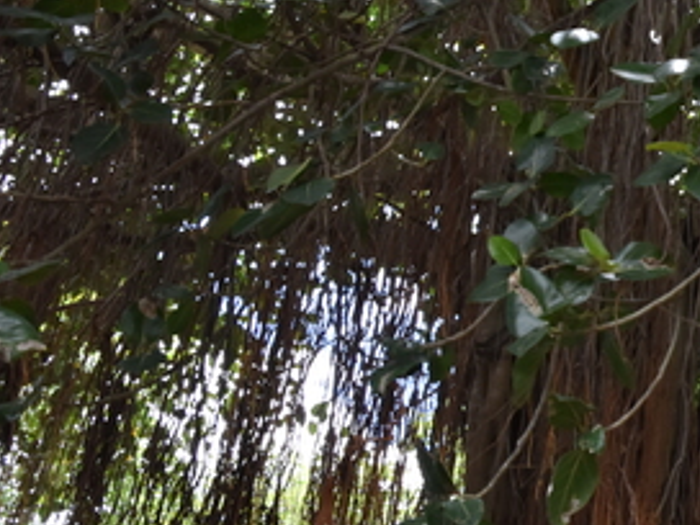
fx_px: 1234
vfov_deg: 24.0
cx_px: 919
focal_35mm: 61
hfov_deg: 26.6
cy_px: 203
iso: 800
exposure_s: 1/200
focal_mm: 16
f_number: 7.1
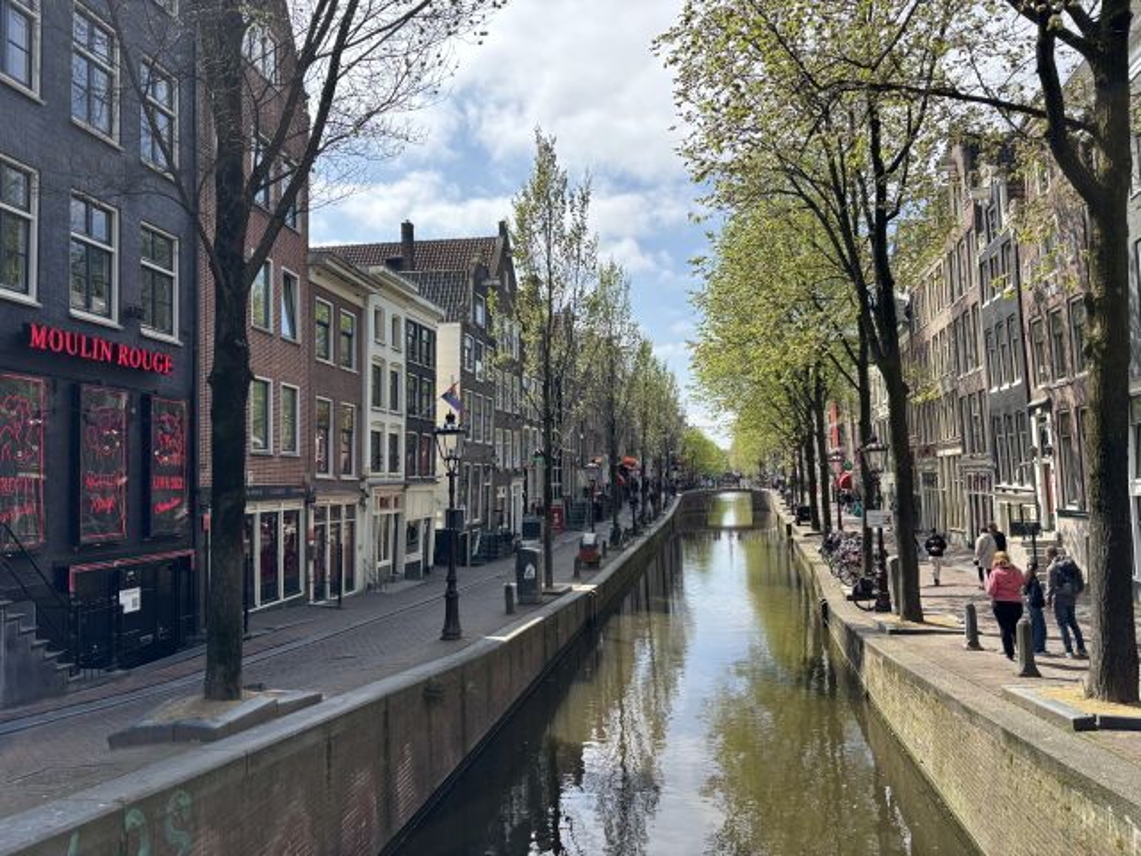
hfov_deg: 67.3
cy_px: 428
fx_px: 857
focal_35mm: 26
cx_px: 570
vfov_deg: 53.1
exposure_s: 1/2151
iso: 50
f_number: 1.6
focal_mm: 5.96
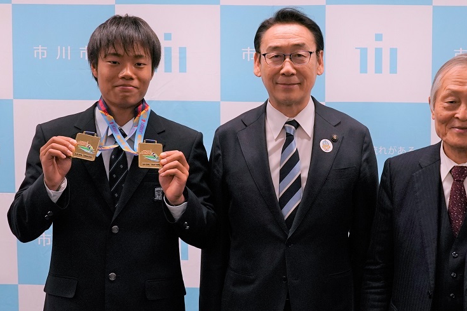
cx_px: 285
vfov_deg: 27.5
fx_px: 635
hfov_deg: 40.2
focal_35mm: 49
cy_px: 175
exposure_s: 1/125
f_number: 6.3
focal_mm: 24
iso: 1000
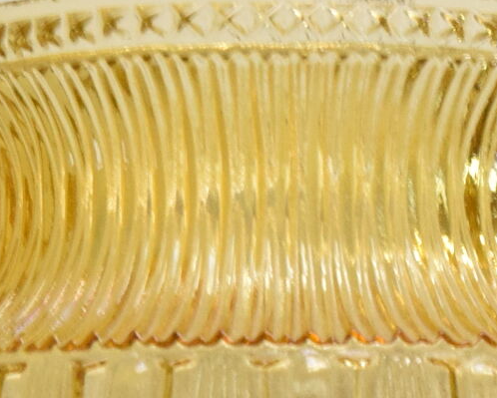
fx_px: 3238
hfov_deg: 8.8
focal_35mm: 220
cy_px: 813
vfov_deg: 6.8
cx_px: 376
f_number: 8
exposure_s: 1/250
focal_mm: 26
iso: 1600
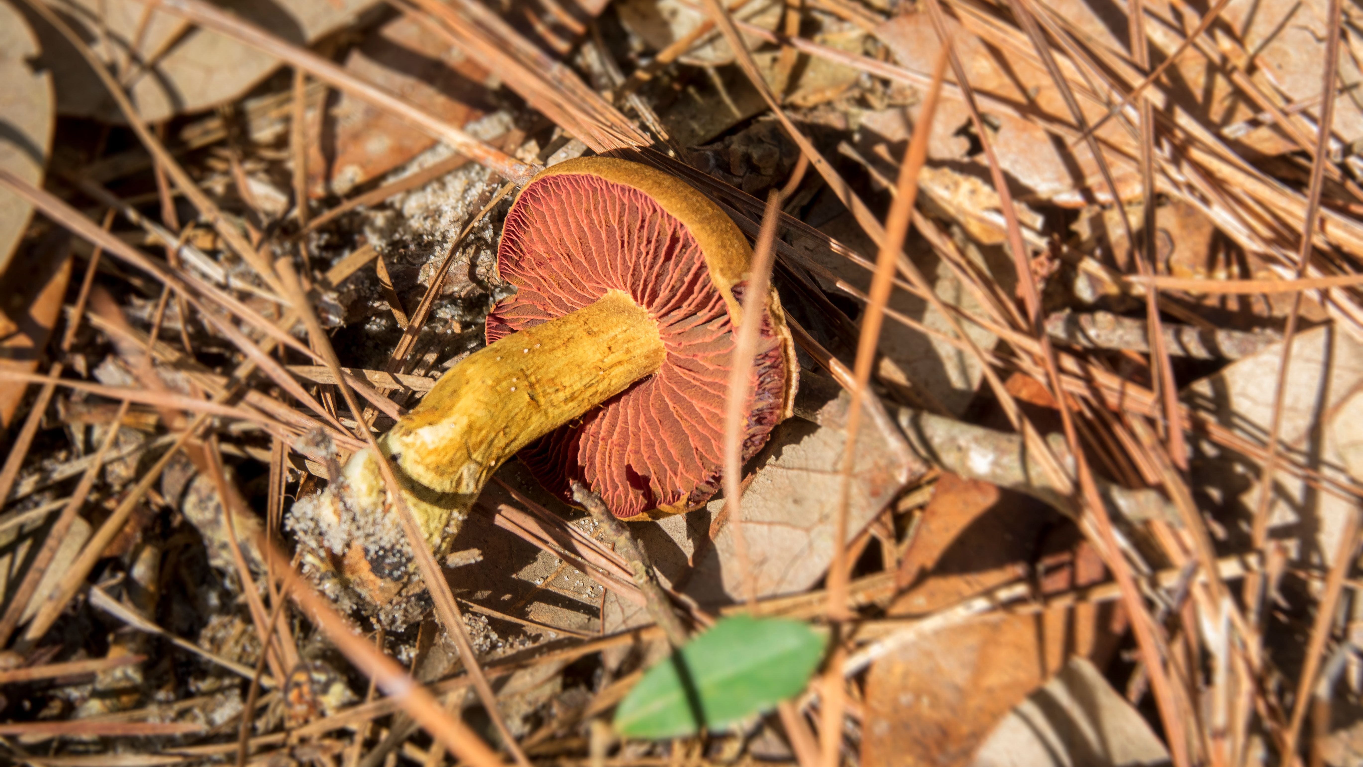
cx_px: 682
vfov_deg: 11.1
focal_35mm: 109
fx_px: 3939
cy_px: 335
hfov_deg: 19.6
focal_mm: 38.04
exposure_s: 1/100
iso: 160
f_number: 6.3
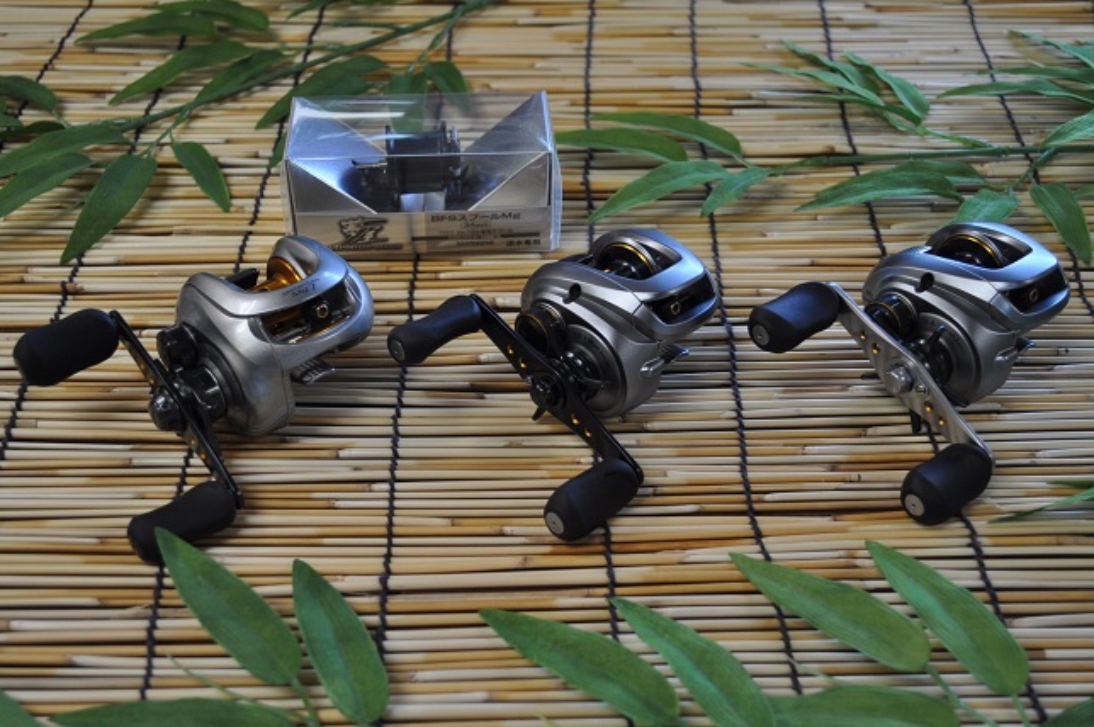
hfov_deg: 43.6
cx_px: 547
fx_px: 1366
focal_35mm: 45
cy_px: 364
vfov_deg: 29.8
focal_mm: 30
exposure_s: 1/60
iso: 450
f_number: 4.5
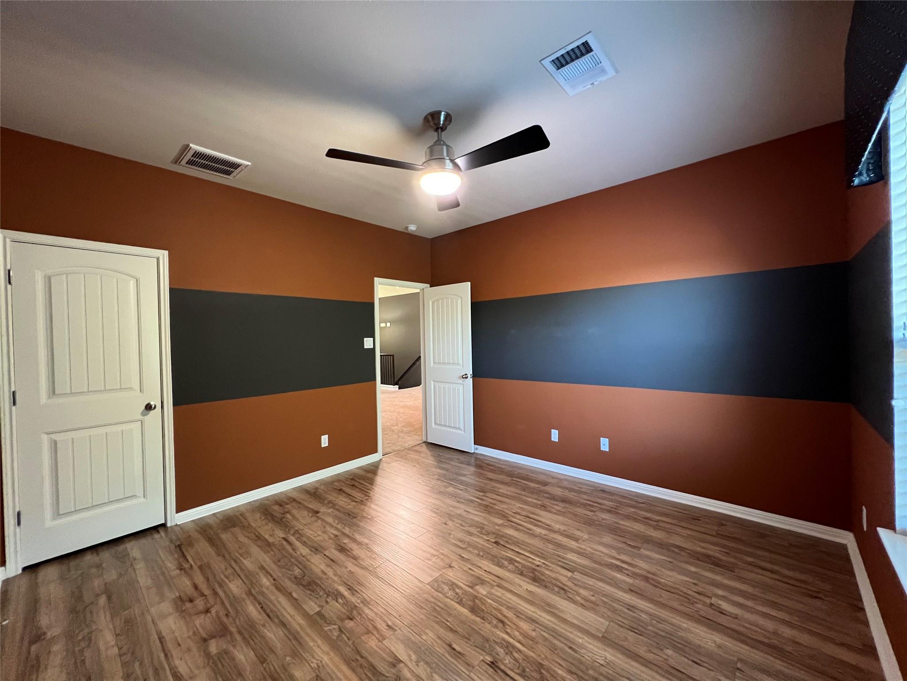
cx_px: 454
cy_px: 340
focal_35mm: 13
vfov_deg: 89.9
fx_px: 341
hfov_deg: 106.2
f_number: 1.8
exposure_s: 1/60
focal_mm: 1.57
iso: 640
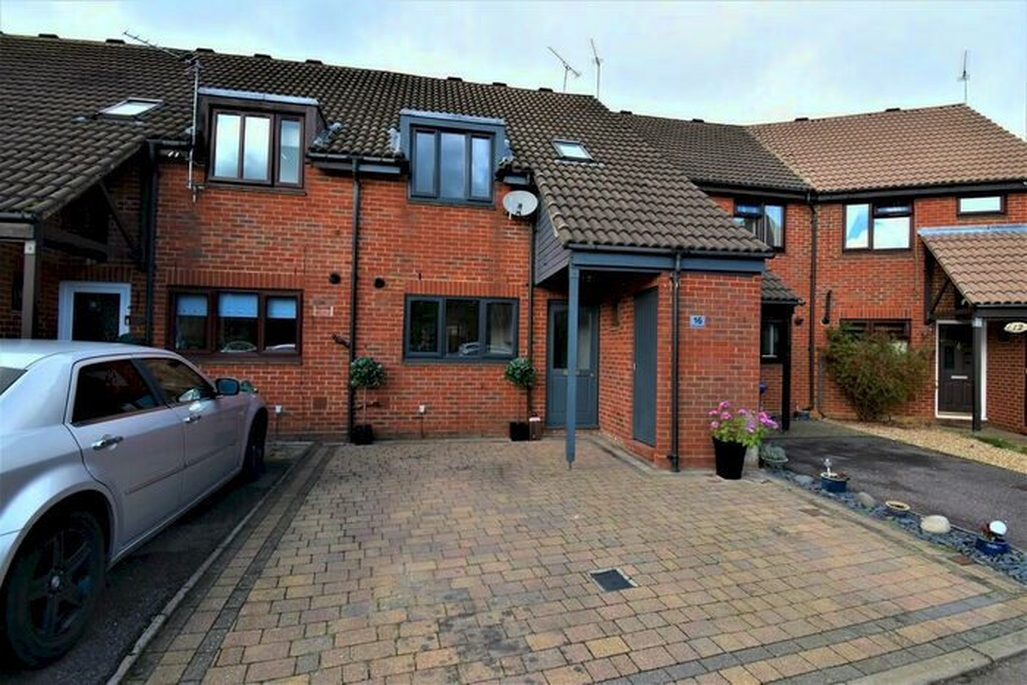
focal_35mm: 16
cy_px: 342
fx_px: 471
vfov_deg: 72.1
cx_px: 514
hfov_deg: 95.0
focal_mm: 11
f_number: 8
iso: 200
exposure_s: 1/250
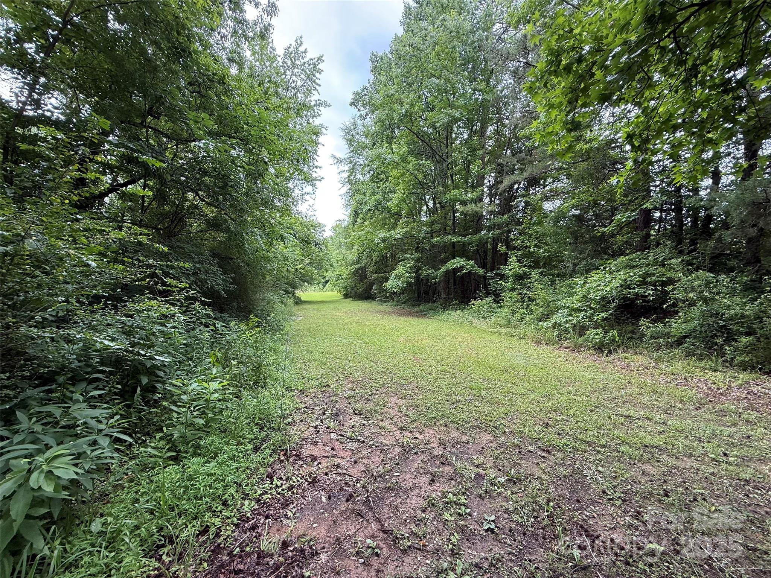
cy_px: 289
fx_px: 312
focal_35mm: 14
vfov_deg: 85.7
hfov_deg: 102.1
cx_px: 386
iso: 50
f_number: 2.2
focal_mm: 2.22
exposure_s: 1/127
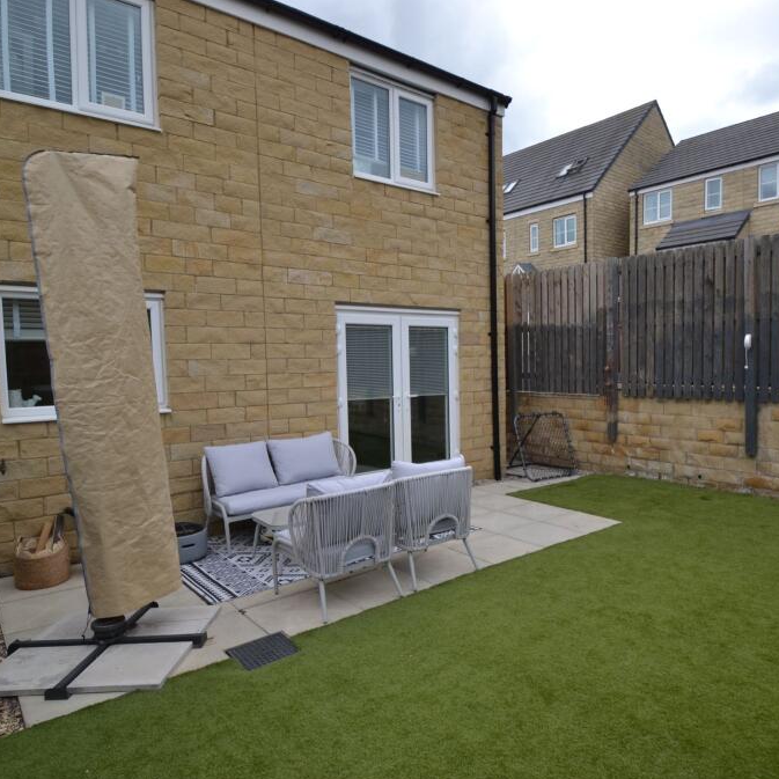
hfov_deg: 68.0
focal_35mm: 22
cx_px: 476
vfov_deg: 68.8
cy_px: 393
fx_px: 568
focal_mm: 11.5
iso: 100
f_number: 7.1
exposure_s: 1/200
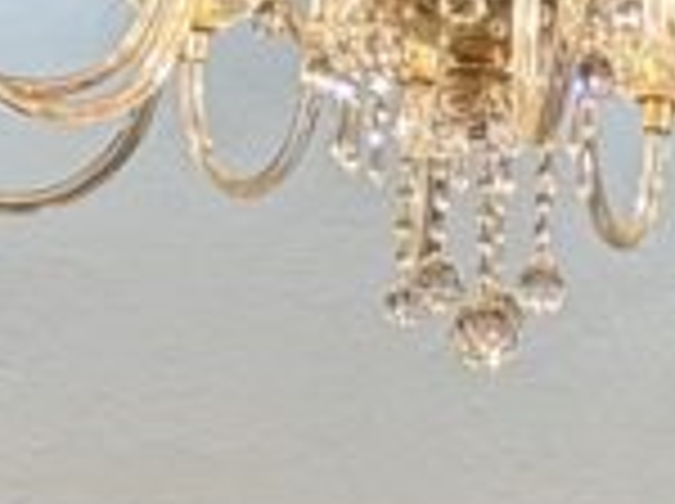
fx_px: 6386
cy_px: 1287
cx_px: 1148
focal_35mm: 328
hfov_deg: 6.0
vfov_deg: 4.4
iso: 125
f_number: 1.78
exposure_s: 1/50
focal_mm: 6.86
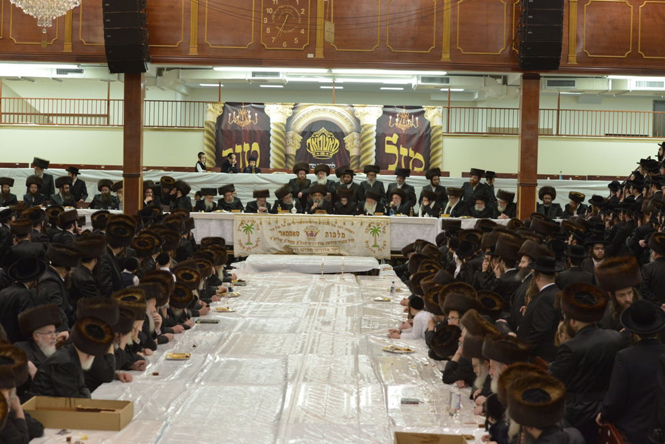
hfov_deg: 28.8
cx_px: 332
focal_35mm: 70
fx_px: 1293
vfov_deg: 19.5
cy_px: 222
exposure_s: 1/125
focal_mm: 70
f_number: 5.6
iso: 1600
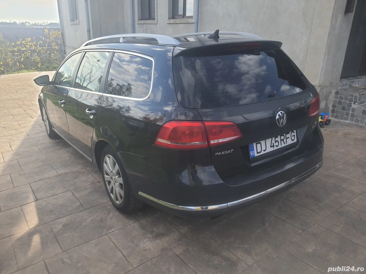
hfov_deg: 67.3
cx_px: 183
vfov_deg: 53.1
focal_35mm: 26
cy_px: 137
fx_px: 275
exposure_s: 1/782
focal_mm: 4.32
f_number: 1.7
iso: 50
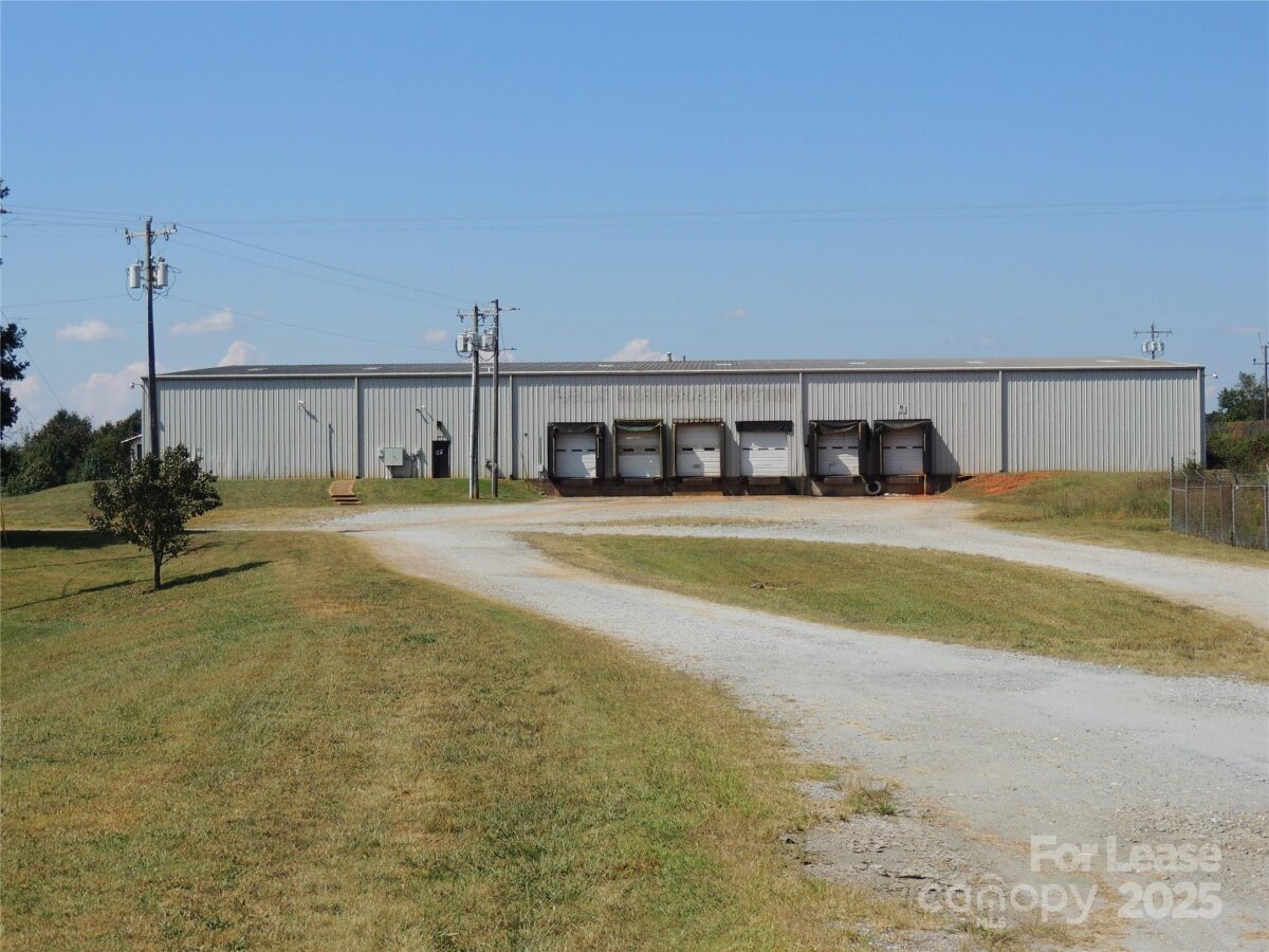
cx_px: 634
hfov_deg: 34.9
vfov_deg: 26.6
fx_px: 2016
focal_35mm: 55
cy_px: 476
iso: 100
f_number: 3.7
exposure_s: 1/1250
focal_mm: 9.8
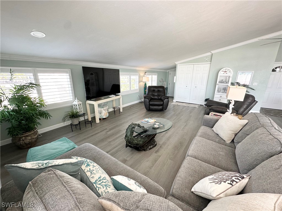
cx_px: 141
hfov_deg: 102.1
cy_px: 106
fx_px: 114
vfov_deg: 85.7
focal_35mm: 14
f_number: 2.2
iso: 125
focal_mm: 2.22
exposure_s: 1/120
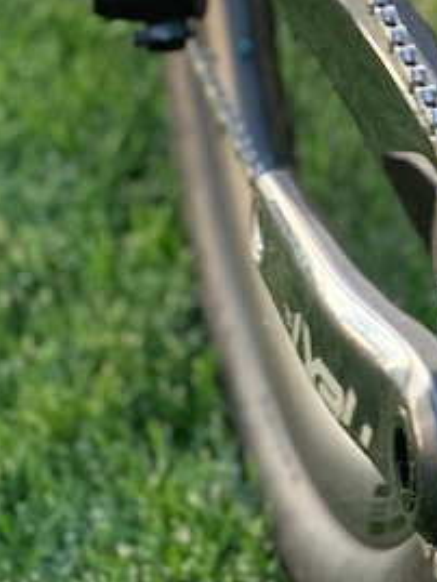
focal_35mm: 198
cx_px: 710
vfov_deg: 9.5
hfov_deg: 7.3
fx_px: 3330
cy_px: -489
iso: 320
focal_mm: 6
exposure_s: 1/60
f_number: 2.4
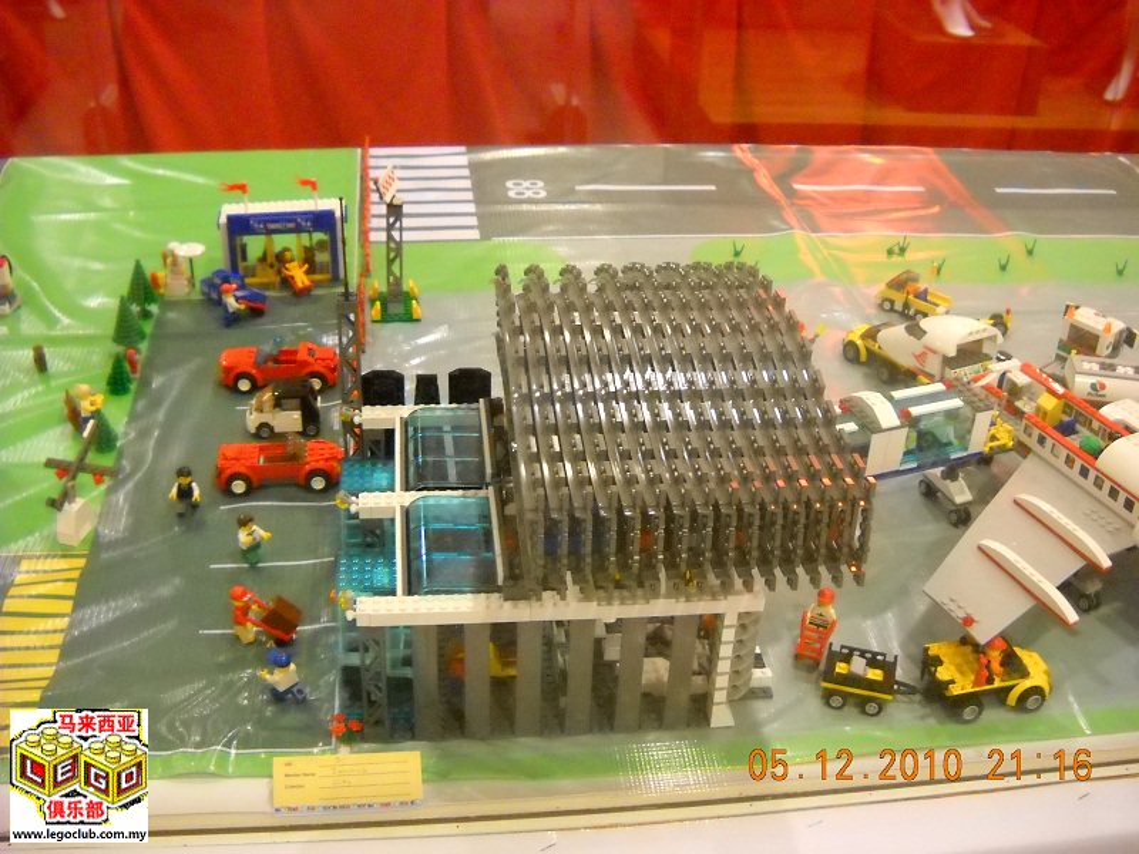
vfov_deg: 35.1
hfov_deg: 45.8
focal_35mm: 41
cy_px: 427
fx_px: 1349
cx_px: 570
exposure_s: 1/49
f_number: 3.1
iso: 800
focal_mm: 6.72
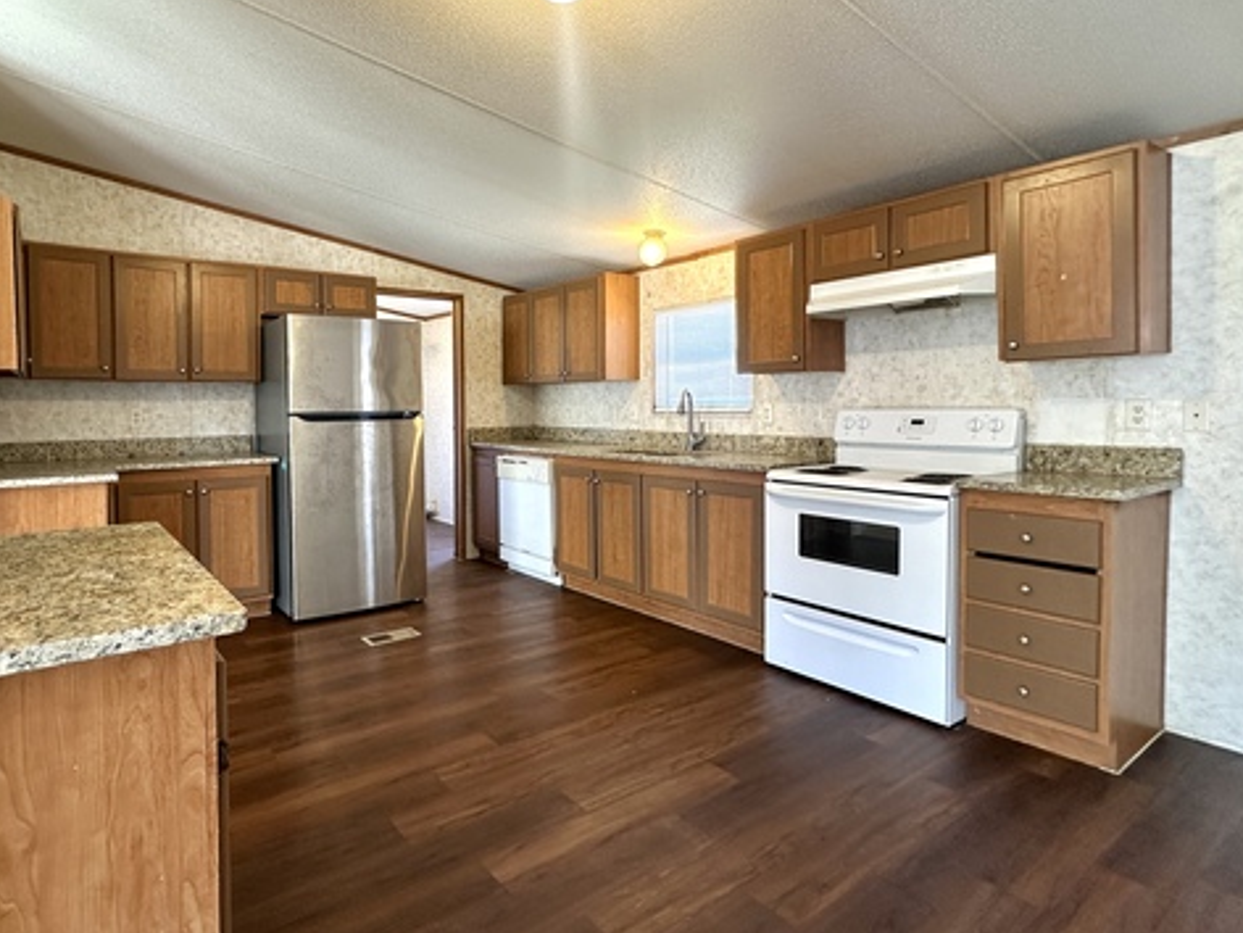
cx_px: 487
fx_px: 682
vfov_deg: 68.6
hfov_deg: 83.5
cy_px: 430
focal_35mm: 19
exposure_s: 1/60
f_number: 2.2
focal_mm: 2.22
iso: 200
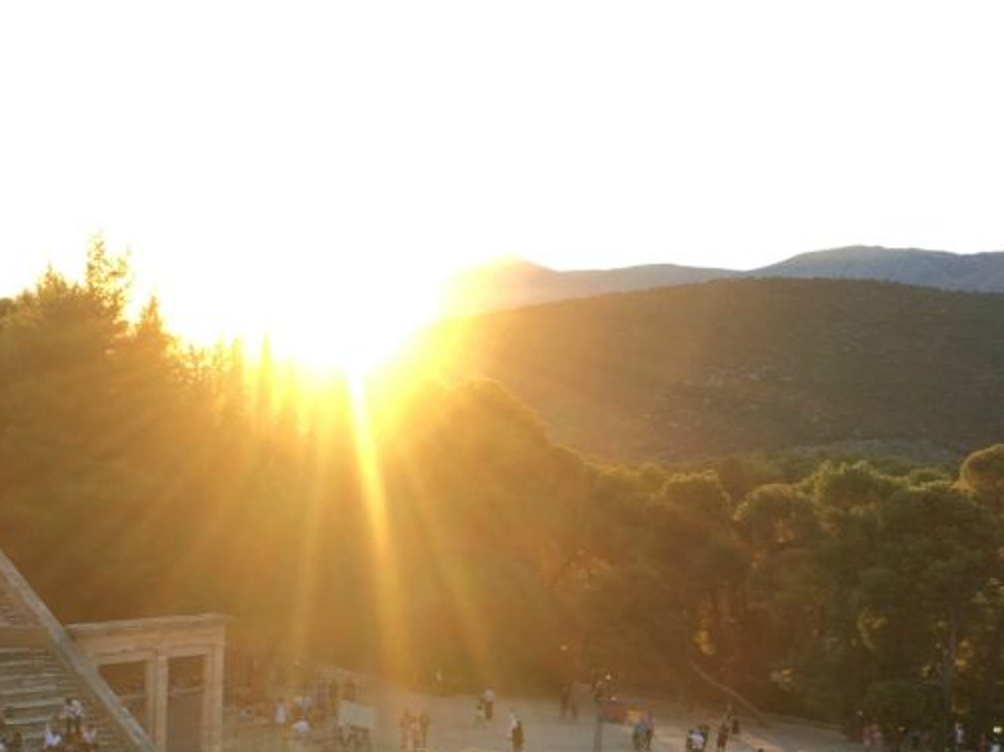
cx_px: 526
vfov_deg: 38.5
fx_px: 1073
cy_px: 444
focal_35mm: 37
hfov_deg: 50.1
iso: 25
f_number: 2.2
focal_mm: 4.15
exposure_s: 1/115
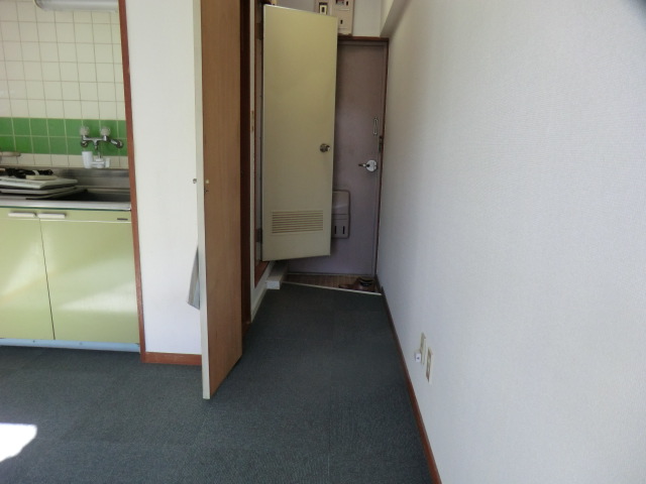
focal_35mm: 24
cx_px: 323
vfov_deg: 56.8
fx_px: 448
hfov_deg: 71.6
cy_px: 242
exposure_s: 1/60
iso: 160
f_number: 3.2
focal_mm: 4.3
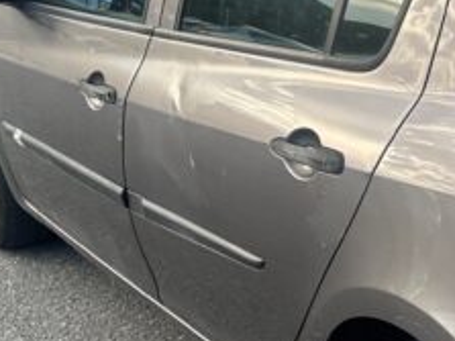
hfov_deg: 21.4
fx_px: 1130
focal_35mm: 86
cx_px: 522
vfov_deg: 17.2
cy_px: 167
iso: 80
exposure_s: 1/1019
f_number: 1.78
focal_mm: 6.86
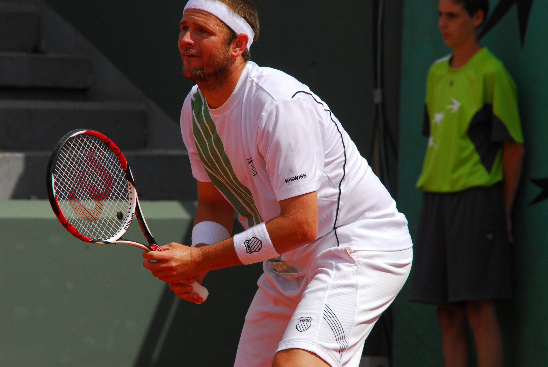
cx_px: 274
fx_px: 6401
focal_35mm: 420
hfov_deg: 4.9
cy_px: 184
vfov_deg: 3.3
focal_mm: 280
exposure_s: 1/1000
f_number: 9
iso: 320
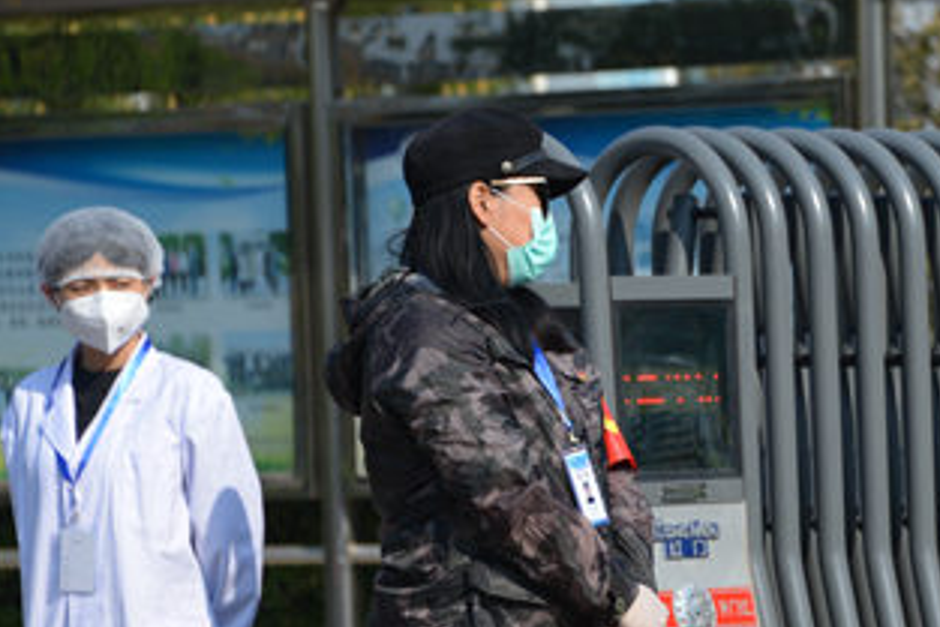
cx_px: 1030
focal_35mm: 435
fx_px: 11363
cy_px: 597
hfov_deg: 4.7
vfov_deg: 3.2
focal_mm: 170
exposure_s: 1/1250
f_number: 5.6
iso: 400
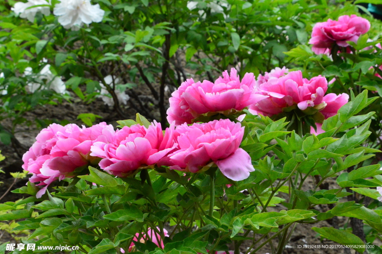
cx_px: 191
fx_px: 986
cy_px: 127
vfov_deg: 14.7
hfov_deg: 21.9
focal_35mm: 93
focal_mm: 62
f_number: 20
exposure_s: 1/250
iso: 4000
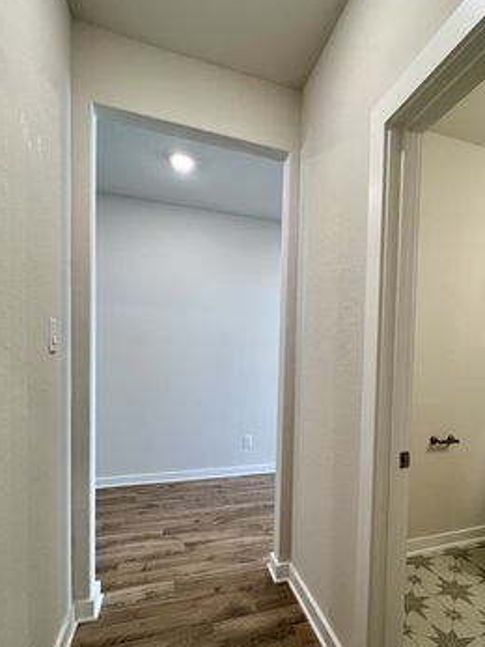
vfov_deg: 87.0
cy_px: 377
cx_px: 298
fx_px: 336
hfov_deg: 70.6
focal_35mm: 18
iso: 200
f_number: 1.8
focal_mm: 1.57
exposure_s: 1/120
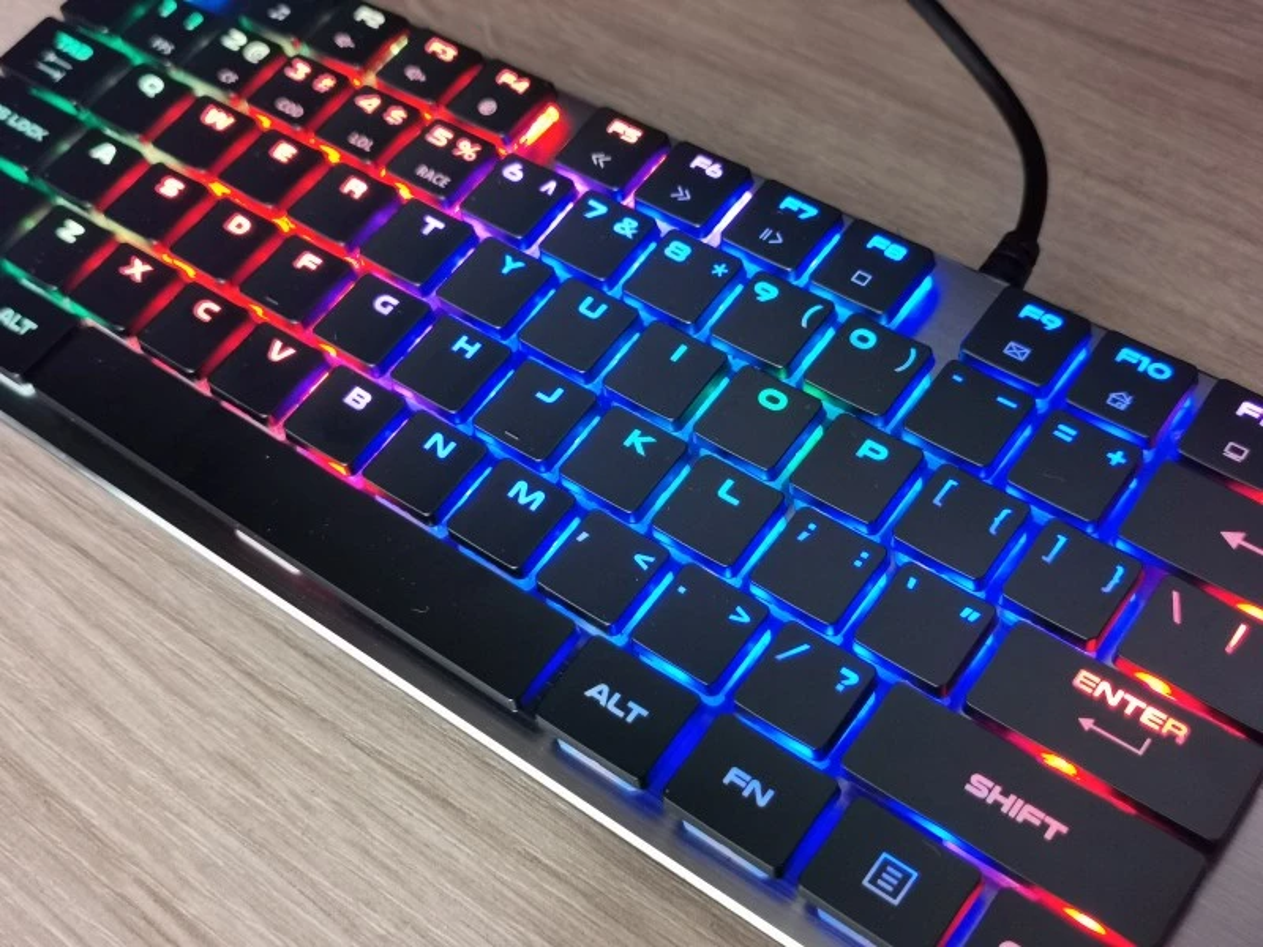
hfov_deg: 42.1
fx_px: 1642
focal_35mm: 45
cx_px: 632
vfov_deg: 32.2
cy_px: 474
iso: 320
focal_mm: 5.56
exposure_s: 1/50
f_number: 1.6
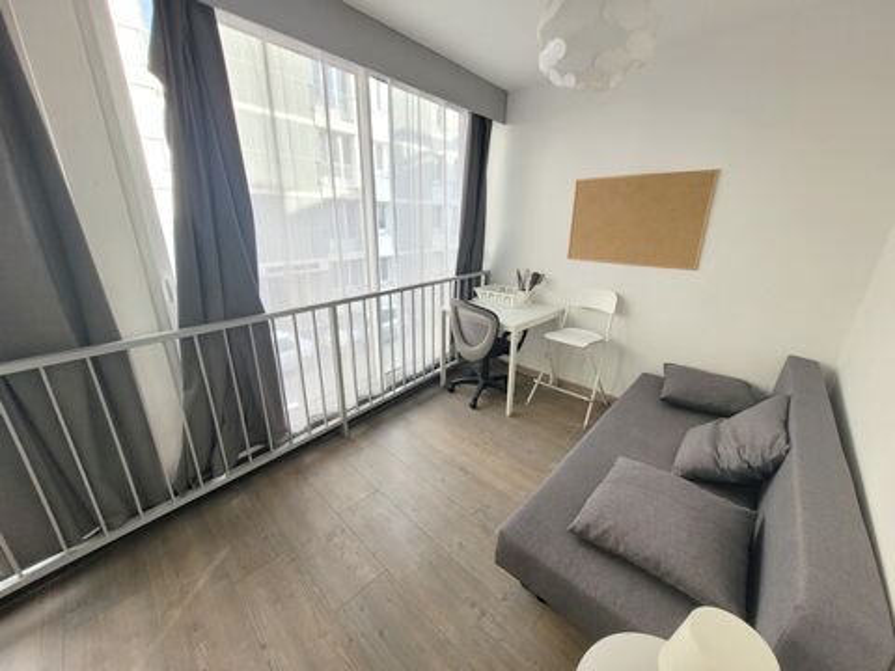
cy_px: 336
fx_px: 336
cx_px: 448
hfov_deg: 106.2
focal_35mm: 13
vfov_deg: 89.9
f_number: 2.2
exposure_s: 1/100
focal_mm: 1.74
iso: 64
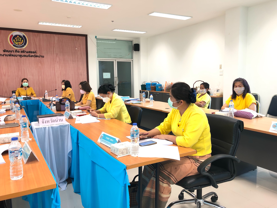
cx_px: 138
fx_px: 224
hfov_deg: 63.4
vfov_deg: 49.7
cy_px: 104
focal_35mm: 28
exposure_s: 1/20
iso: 40
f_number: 1.8
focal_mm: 4
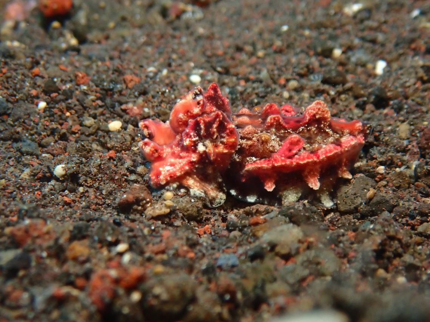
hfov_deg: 19.6
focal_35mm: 100
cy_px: 161
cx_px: 215
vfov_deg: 14.8
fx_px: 1242
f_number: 6.3
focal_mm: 18
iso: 640
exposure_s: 1/200
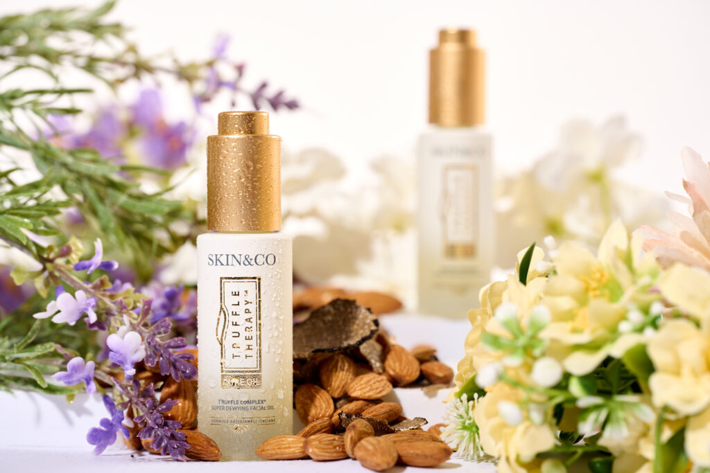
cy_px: 236
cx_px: 355
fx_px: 2071
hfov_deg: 19.5
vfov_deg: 13.0
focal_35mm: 105
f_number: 6.3
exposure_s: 1/160
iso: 64
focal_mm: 105
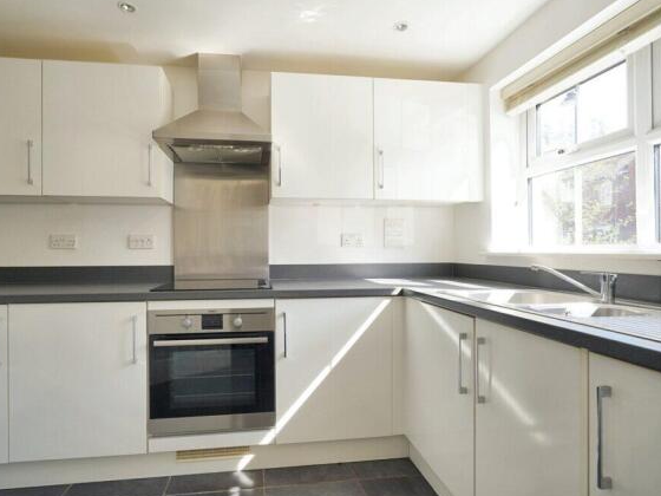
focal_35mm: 18
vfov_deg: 71.6
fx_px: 344
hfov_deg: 87.5
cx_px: 298
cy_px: 250
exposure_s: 1/80
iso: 100
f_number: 4
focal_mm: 16
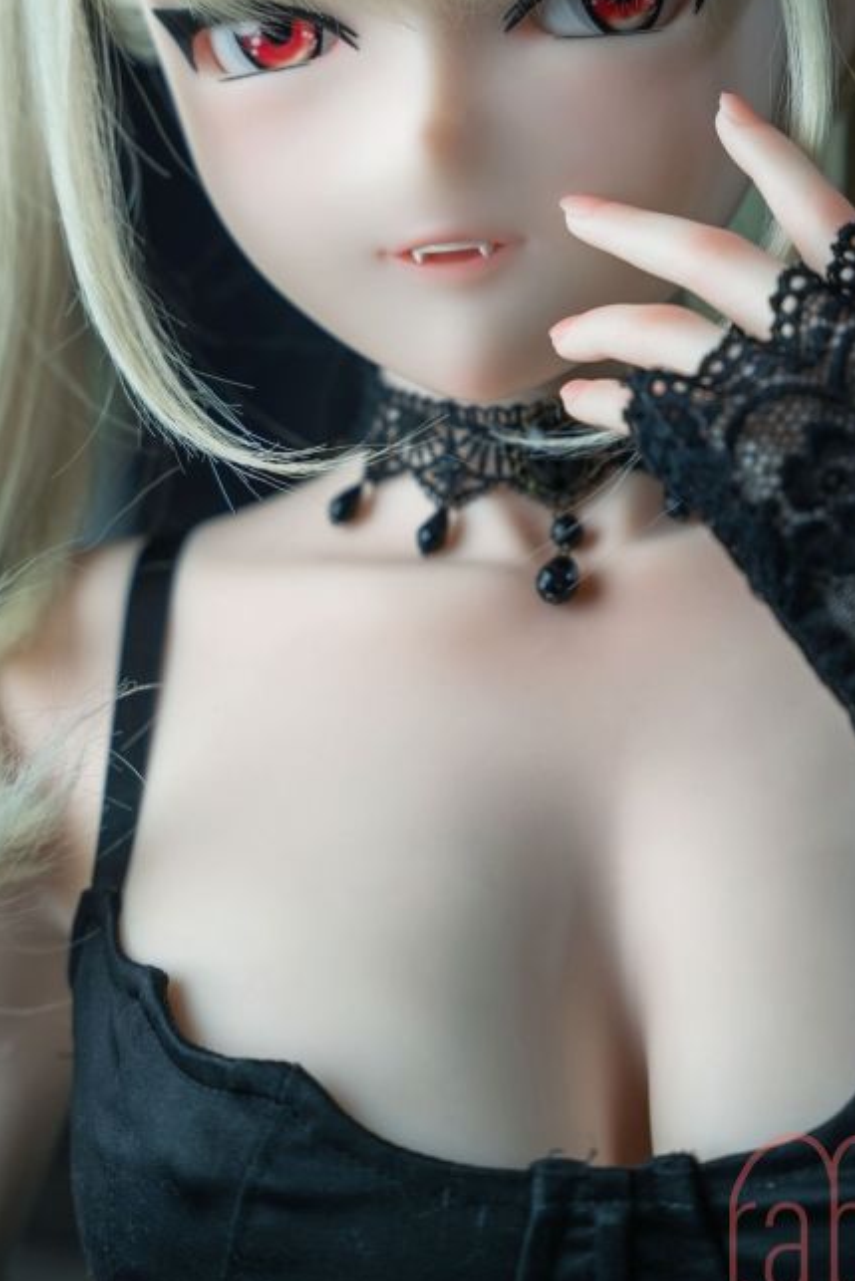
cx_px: 554
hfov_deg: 19.4
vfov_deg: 28.7
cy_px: 434
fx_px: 2492
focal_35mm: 70
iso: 125
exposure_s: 1/2.5
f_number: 6.3
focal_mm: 50
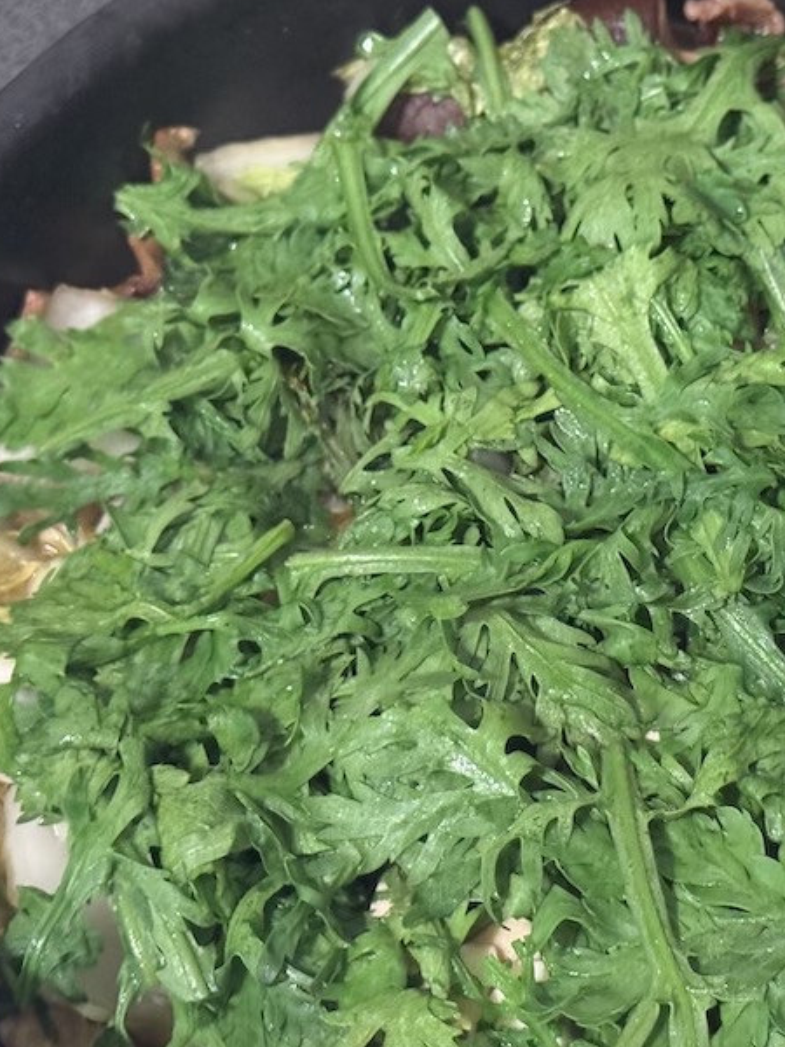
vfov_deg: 24.4
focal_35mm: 80
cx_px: 708
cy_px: 612
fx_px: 2419
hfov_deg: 18.1
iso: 500
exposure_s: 1/25
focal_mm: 6.76
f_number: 1.78
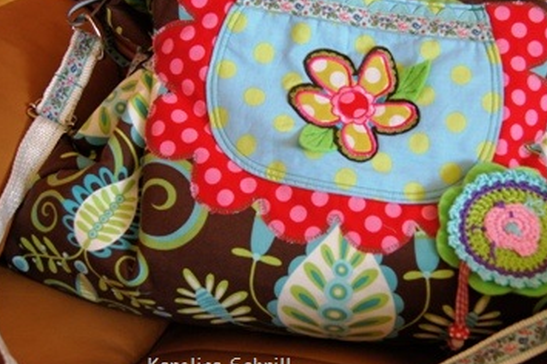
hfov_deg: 37.4
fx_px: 805
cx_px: 336
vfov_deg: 25.5
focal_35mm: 53
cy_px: 160
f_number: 4.5
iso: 400
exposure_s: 1/50
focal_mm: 28
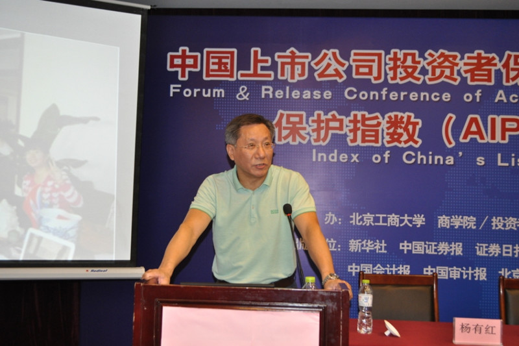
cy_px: 173
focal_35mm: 44
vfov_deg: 30.8
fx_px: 627
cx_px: 260
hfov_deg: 45.0
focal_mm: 29
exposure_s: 1/60
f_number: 4.5
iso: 800
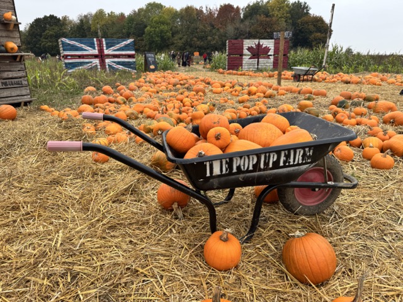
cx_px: 202
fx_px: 279
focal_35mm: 24
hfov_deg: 71.6
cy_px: 151
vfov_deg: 56.8
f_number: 1.78
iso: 80
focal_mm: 6.76
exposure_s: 1/812
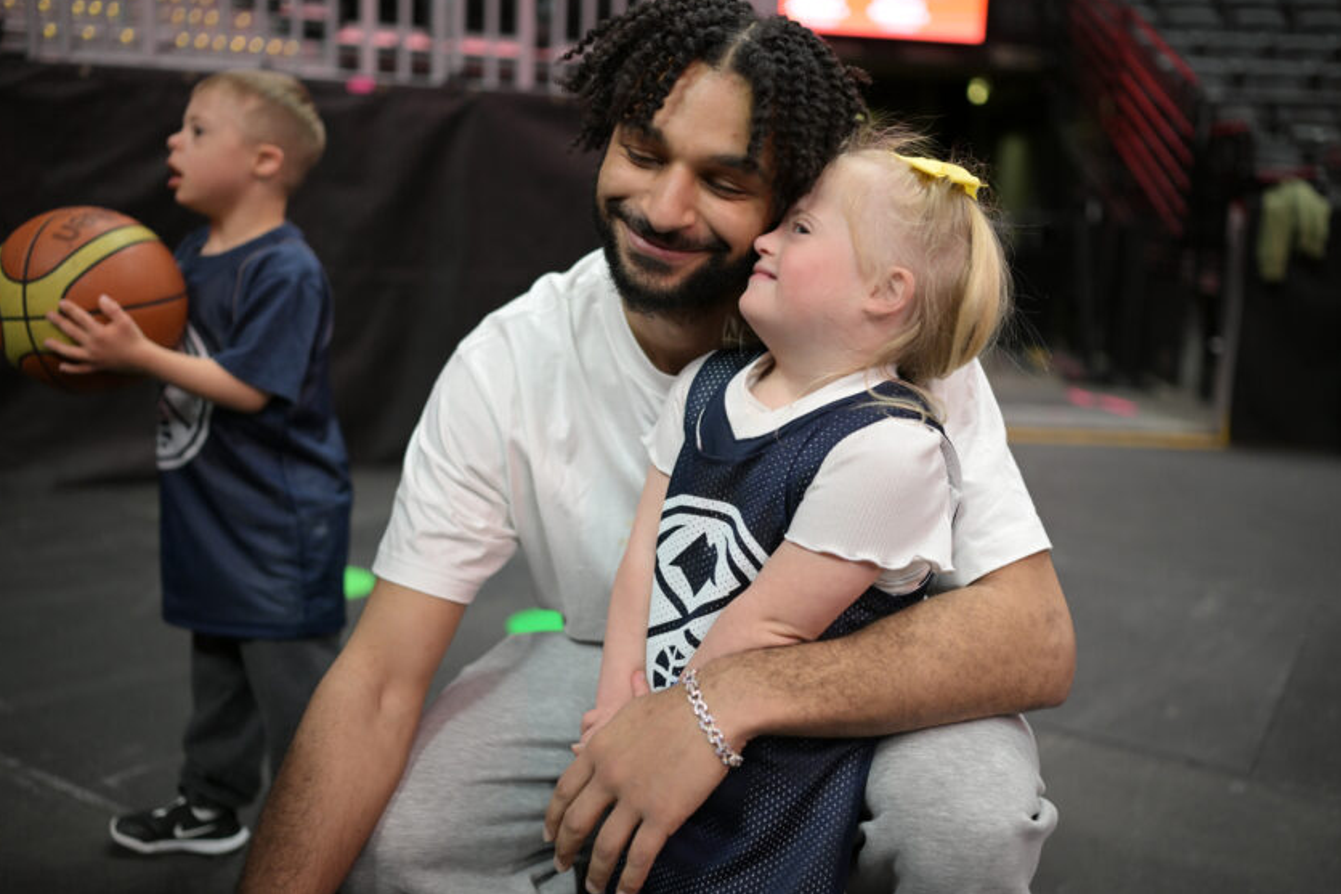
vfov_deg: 36.9
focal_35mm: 36
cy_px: 437
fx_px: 1341
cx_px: 666
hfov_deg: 53.1
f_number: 1.8
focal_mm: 35
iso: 1600
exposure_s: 1/1000
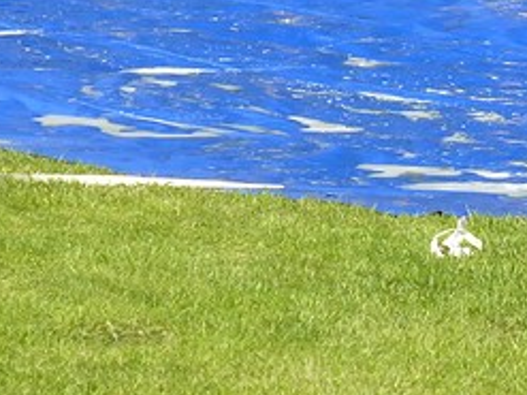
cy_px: -53
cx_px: 683
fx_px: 5372
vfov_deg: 4.2
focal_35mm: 353
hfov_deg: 5.6
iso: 100
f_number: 5.2
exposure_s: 1/320
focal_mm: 15.1
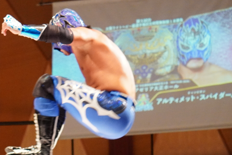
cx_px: -3
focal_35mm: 195
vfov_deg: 7.0
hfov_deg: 10.4
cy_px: 159
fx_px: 1259
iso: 4000
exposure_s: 1/160
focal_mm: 55
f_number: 4.5
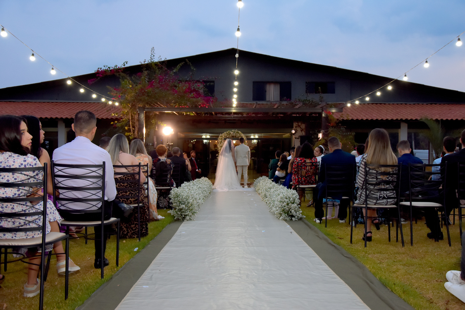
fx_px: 542
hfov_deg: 46.4
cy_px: 155
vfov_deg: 31.9
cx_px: 232
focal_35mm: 42
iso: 800
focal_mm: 28
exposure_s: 1/100
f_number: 5.6
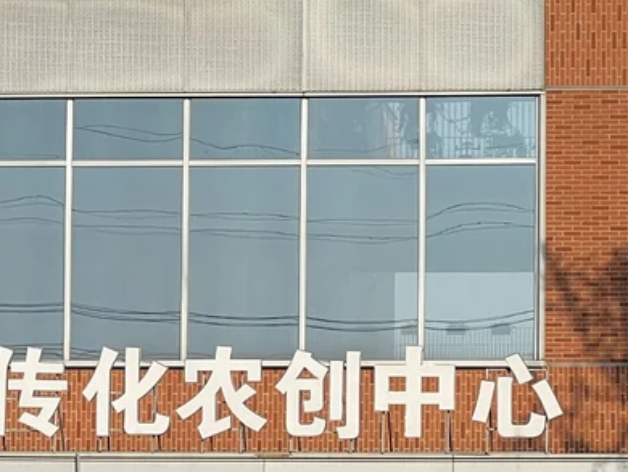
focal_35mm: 284
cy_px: 280
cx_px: -21
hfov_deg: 6.9
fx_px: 5155
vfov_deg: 5.2
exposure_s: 1/358
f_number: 2.8
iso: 32
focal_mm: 9
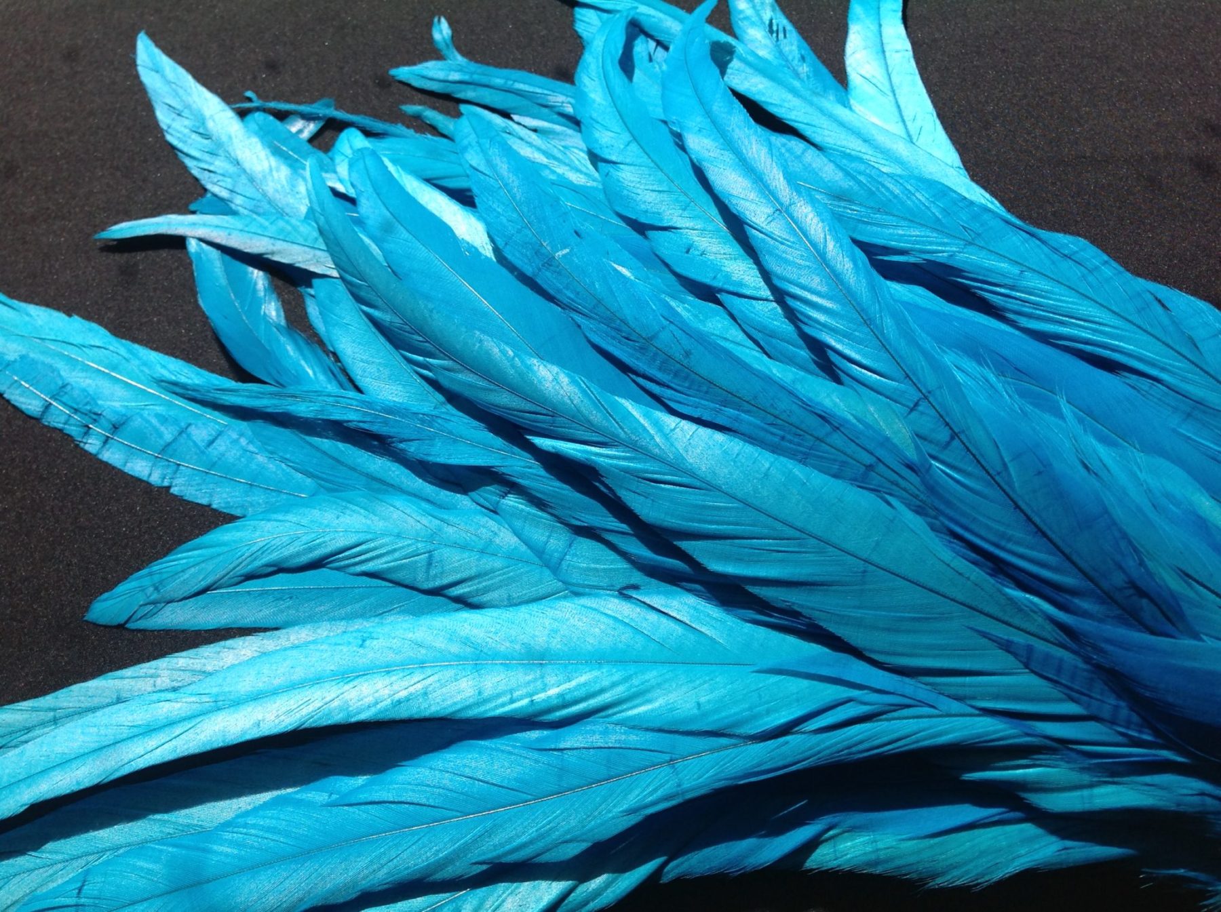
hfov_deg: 52.7
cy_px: 456
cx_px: 610
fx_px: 1233
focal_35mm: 35
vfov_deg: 40.6
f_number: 2.4
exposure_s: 1/2747
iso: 50
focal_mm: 4.28
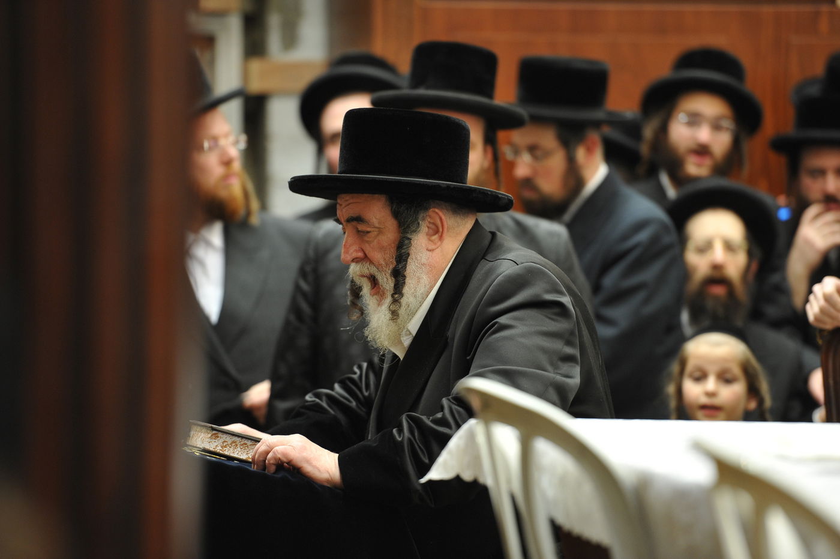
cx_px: 420
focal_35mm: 200
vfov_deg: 6.9
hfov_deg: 10.3
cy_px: 280
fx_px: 4663
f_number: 3.2
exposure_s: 1/100
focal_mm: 200
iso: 1250
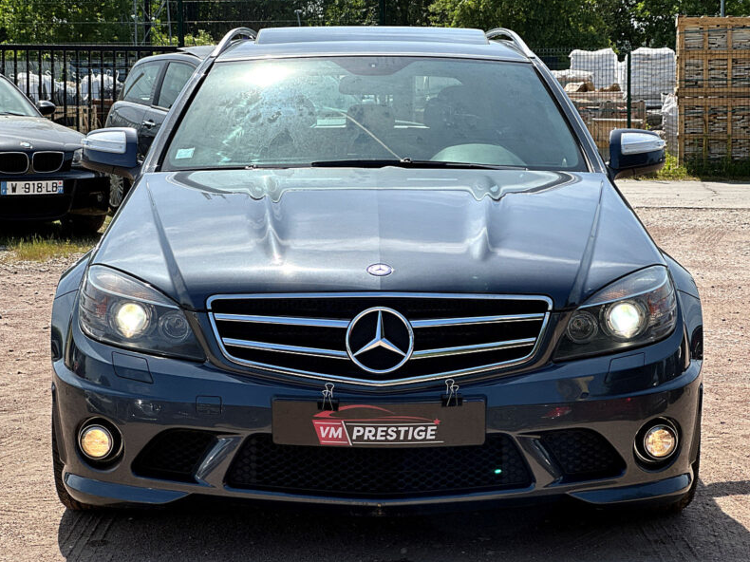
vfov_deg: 18.9
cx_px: 378
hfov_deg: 25.0
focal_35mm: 78
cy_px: 278
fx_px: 1689
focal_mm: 9
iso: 32
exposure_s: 1/708
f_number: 2.8
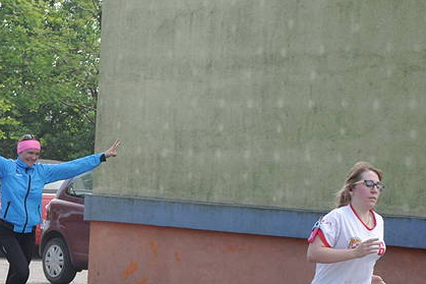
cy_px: 215
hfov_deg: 9.6
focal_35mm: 213
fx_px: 2519
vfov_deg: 6.4
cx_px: 28
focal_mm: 70
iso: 800
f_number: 7.1
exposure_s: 1/800
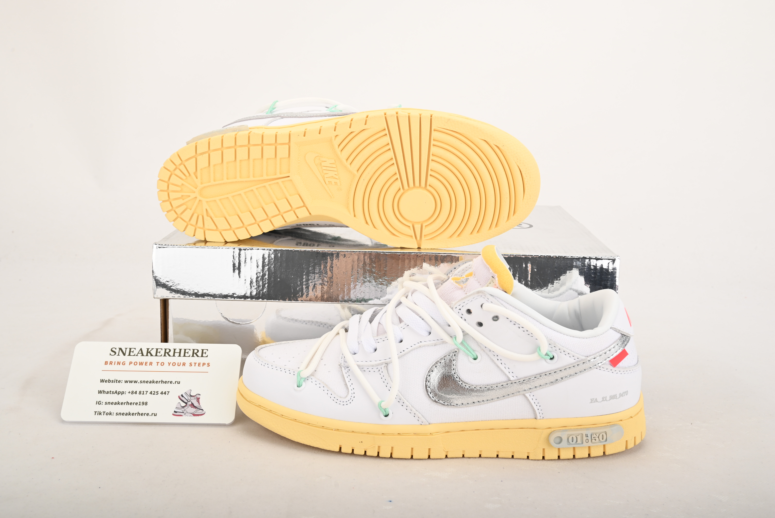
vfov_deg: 36.0
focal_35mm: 37
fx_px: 797
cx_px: 388
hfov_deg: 51.9
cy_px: 259
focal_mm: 37
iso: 100
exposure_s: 1/200
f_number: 13
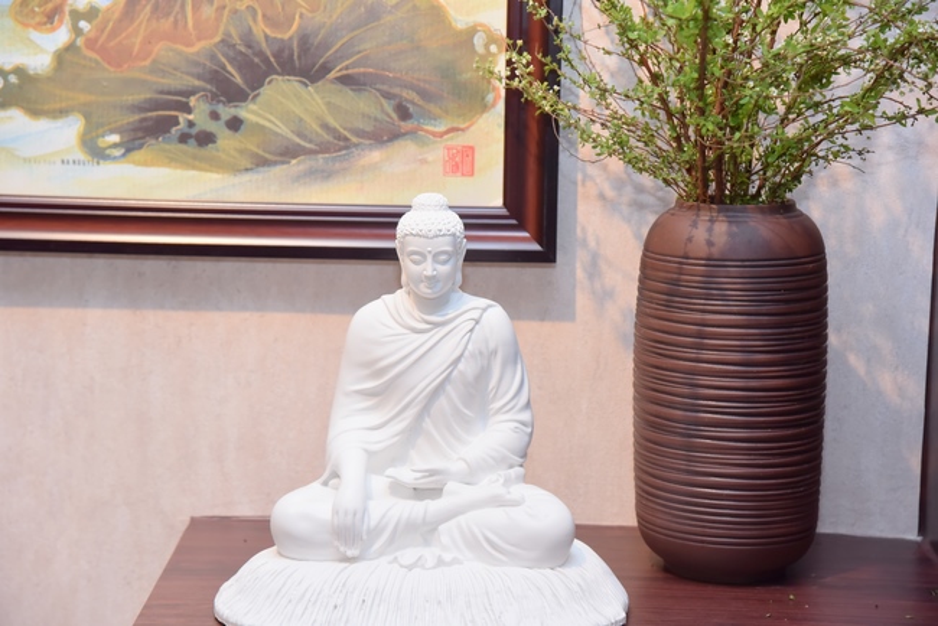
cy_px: 313
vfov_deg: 14.9
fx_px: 2398
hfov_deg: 22.1
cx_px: 469
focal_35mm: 92
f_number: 5.6
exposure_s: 1/200
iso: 1600
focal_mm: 92
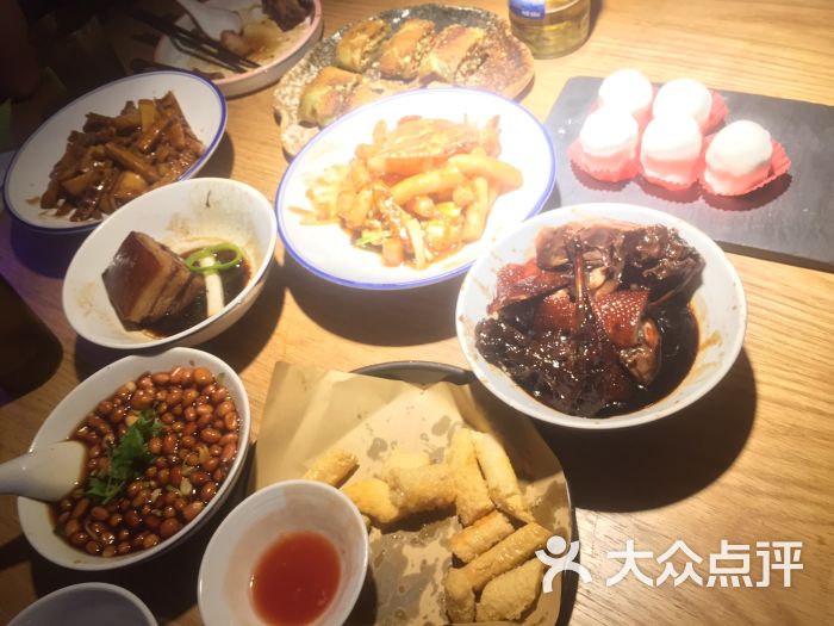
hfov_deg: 61.7
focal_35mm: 29
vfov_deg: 48.2
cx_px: 417
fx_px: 699
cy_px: 313
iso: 125
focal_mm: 4.15
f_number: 2.2
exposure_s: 1/30
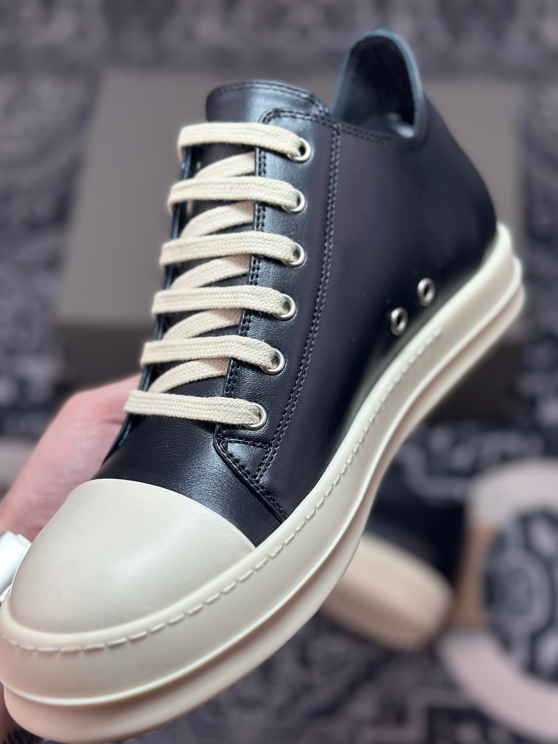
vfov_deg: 36.8
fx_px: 1117
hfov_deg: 28.0
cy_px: 398
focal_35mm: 52
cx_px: 269
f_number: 1.78
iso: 80
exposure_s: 1/1133
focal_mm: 6.86
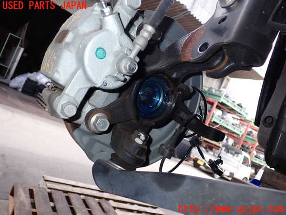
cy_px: 108
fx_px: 248
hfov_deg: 60.0
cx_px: 143
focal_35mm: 30
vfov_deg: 46.8
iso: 125
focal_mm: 5.4
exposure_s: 1/30
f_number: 6.3
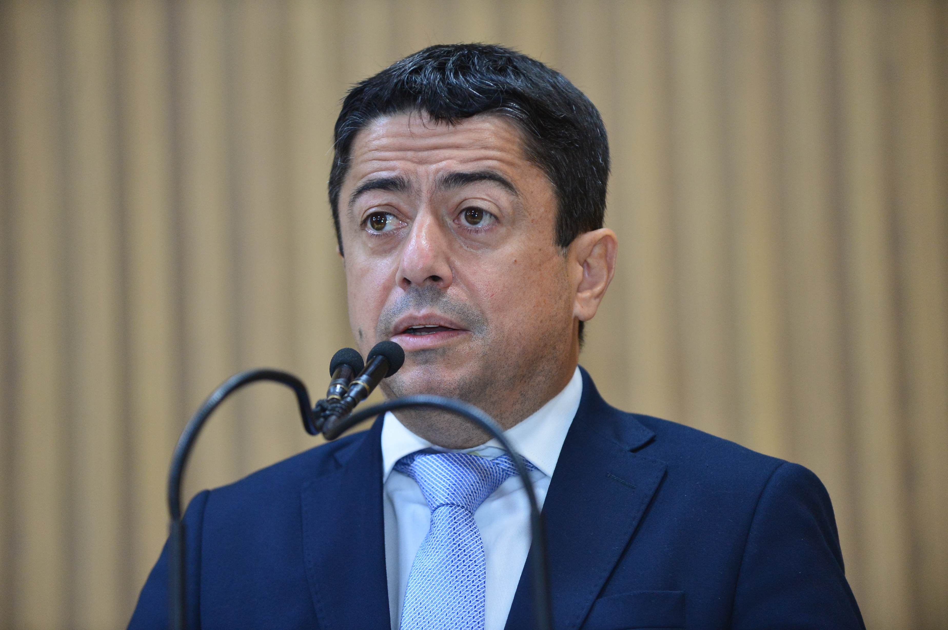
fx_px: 5261
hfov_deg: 10.3
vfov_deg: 6.9
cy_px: 315
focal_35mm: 200
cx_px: 474
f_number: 3.2
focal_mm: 200
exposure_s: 1/320
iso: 3200
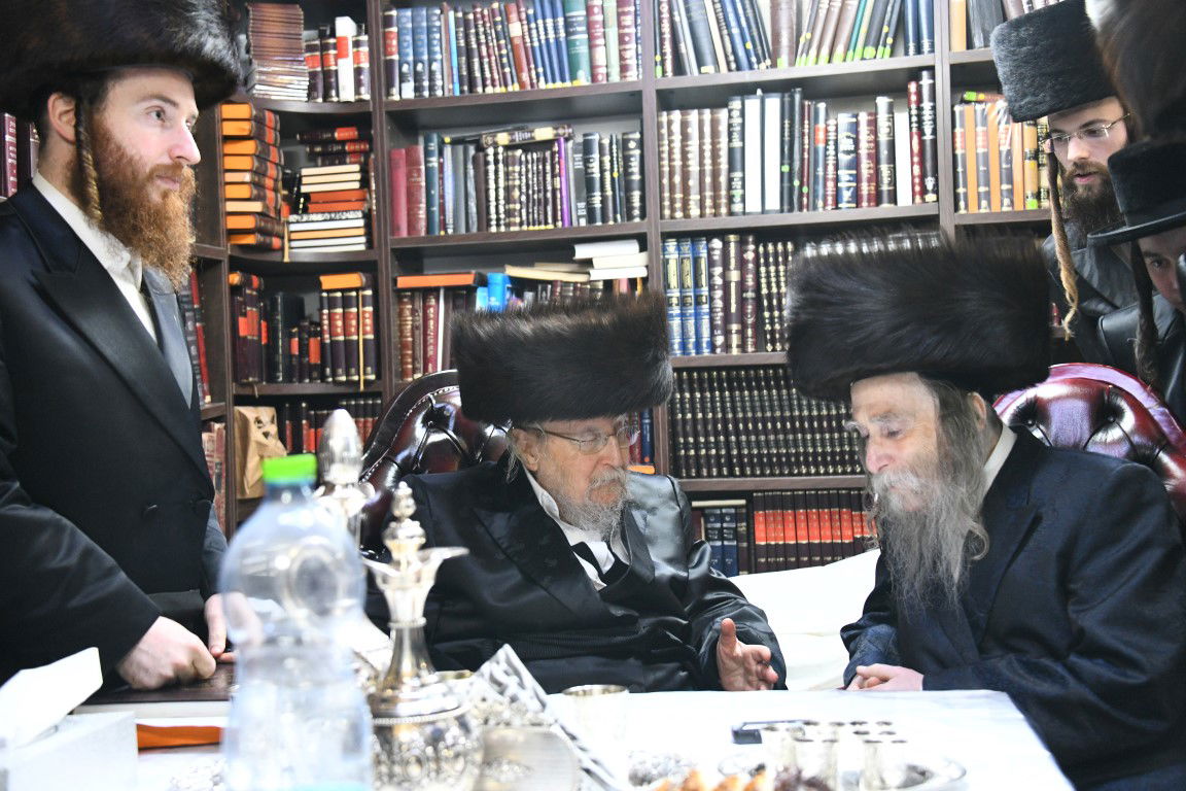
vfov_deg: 28.1
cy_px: 396
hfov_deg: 41.1
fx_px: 1581
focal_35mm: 48
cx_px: 593
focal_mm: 48
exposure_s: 1/50
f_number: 5
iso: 4000
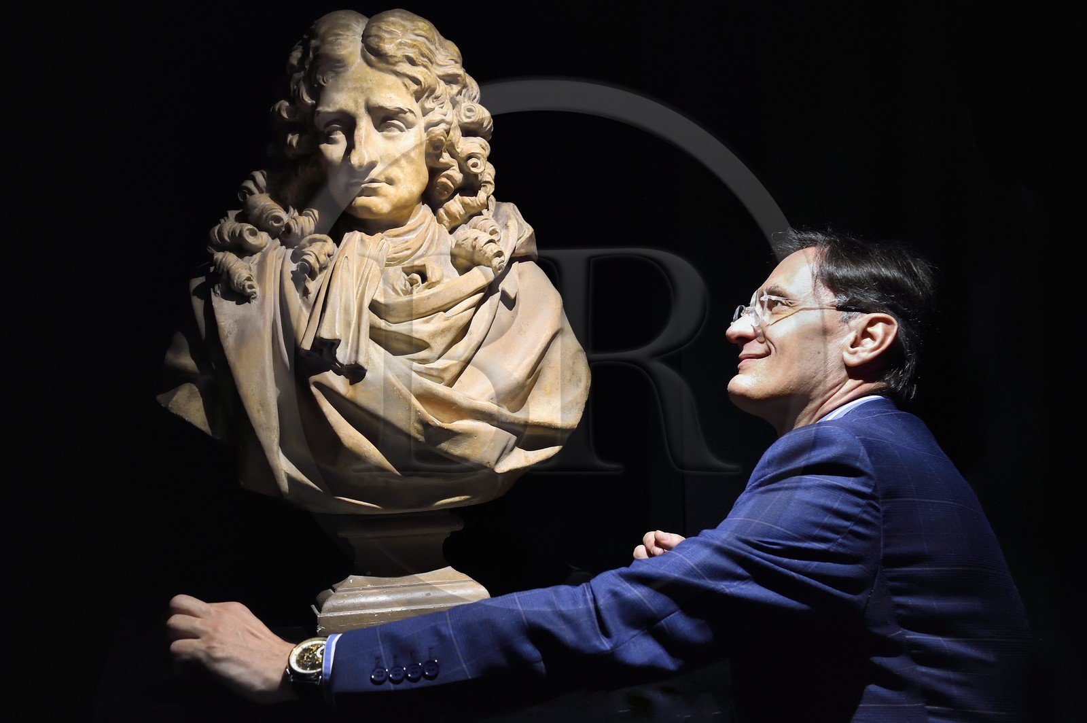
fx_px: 1146
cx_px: 544
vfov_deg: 35.0
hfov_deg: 50.7
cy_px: 362
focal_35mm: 38
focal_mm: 38
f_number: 6.3
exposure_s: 1/30
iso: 3200
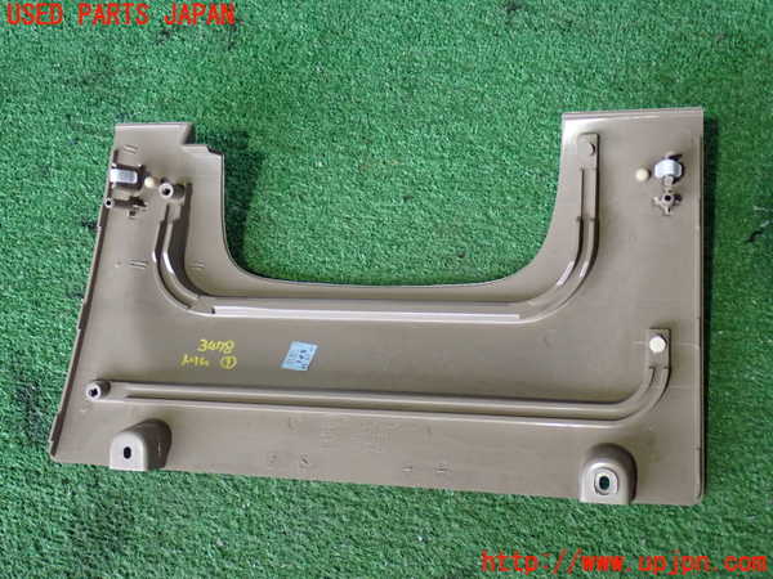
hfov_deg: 40.4
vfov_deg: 30.9
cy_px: 290
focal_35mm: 47
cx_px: 386
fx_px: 1050
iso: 800
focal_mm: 8.4
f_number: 3.1
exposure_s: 1/50
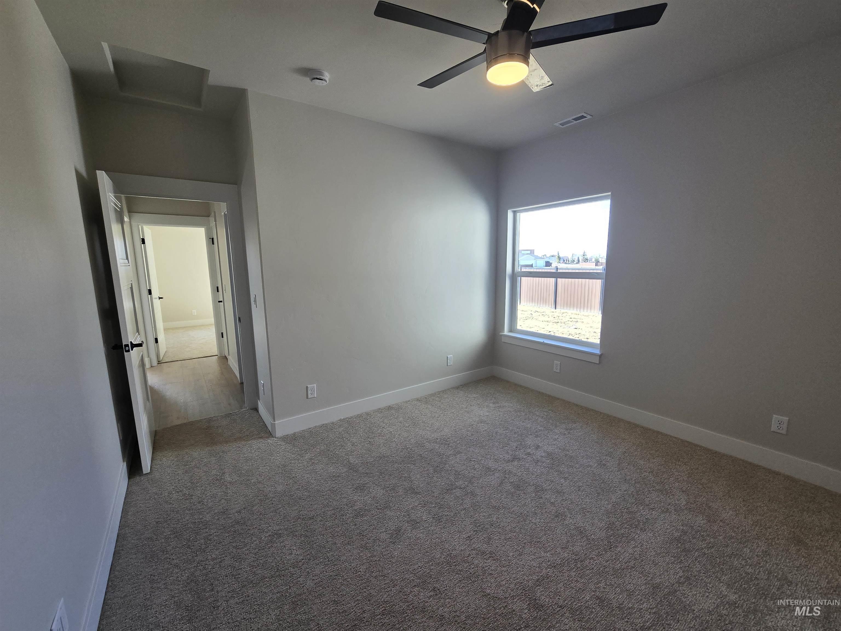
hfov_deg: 106.2
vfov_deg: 89.9
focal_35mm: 13
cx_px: 420
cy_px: 316
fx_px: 316
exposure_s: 1/120
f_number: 2.2
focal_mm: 2.2
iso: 64
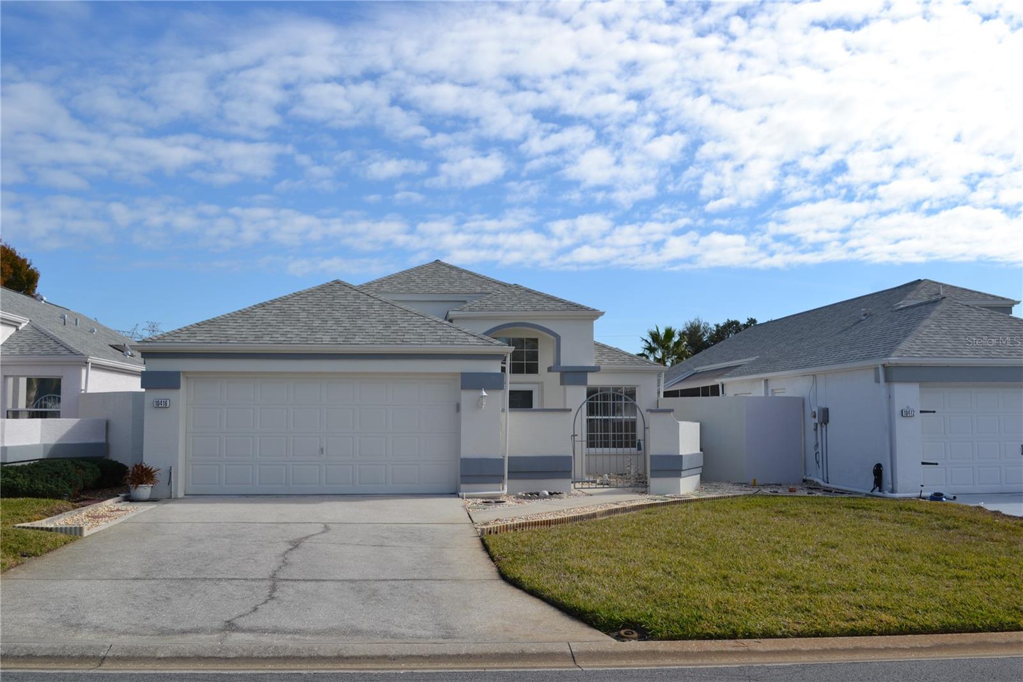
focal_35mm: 33
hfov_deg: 57.2
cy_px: 341
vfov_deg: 40.0
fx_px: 937
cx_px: 512
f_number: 8
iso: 100
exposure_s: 1/250
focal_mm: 22
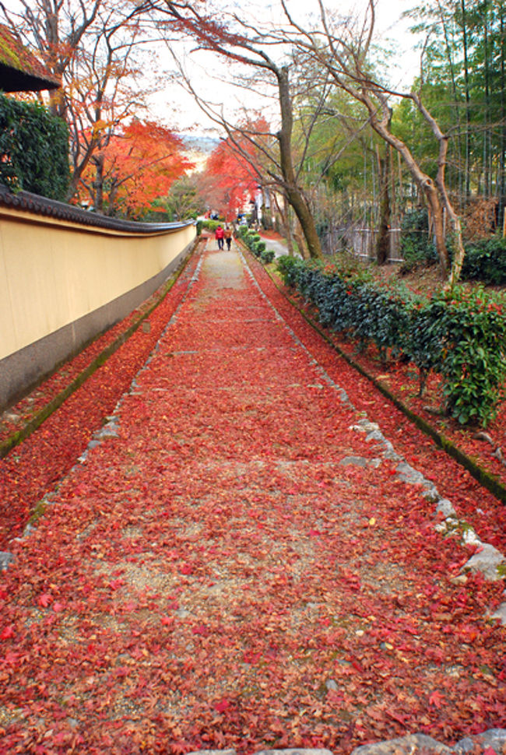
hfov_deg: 43.7
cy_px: 378
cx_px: 253
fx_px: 630
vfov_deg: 61.9
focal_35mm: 30
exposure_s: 1/125
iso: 400
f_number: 5.6
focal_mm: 20
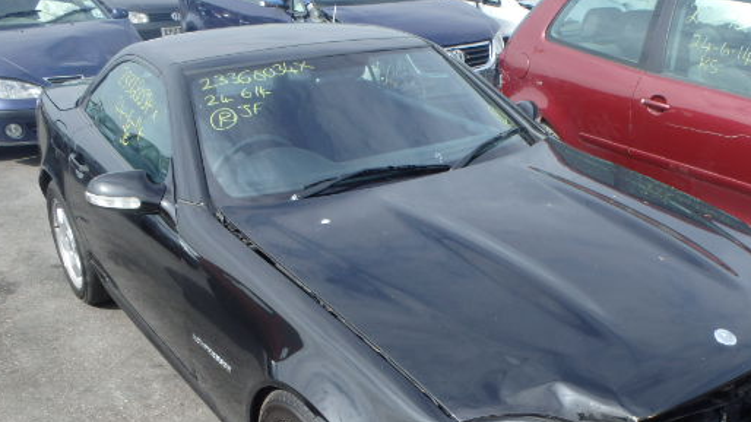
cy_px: 346
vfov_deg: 30.3
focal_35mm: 38
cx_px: 450
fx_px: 757
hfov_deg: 52.4
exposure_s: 1/500
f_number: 3.9
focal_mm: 5
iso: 125
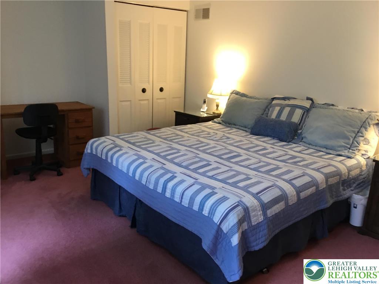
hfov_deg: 58.4
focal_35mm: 31
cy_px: 142
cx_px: 190
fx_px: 339
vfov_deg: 45.4
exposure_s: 1/30
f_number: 2.4
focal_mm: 3.3
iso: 80
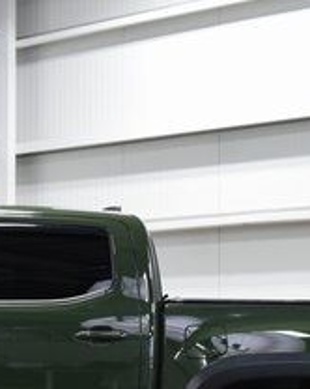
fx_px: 1493
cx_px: -26
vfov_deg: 14.6
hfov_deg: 11.7
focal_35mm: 130
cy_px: 369
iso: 1600
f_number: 5.6
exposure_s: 1/60
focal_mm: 30
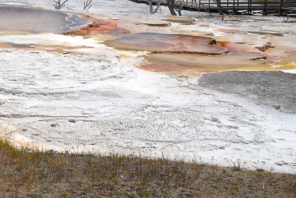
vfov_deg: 15.0
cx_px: -57
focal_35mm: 91
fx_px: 749
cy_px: 48
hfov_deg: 20.9
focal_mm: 22
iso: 100
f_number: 13
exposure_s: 1/60
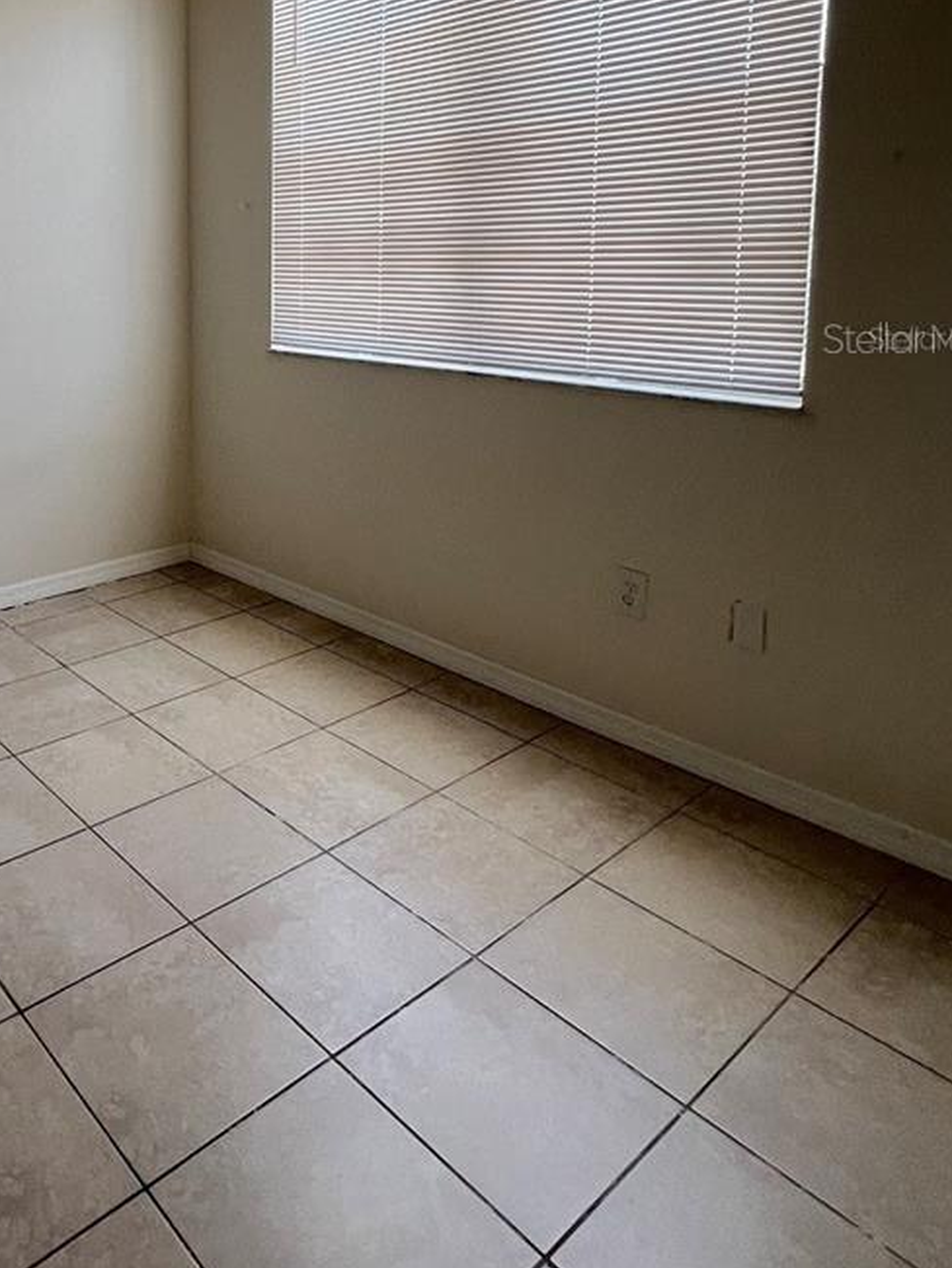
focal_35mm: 24
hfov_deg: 51.4
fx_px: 879
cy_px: 337
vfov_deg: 67.6
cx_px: 129
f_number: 1.8
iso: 50
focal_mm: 1.57
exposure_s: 1/99
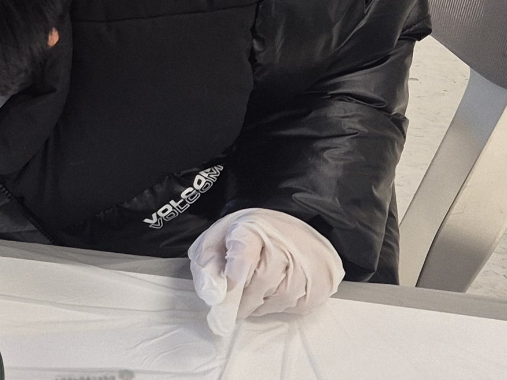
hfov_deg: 16.5
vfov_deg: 14.1
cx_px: -329
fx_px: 1538
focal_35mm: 105
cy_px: 176
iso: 80
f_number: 1.8
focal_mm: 5.4
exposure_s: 1/120
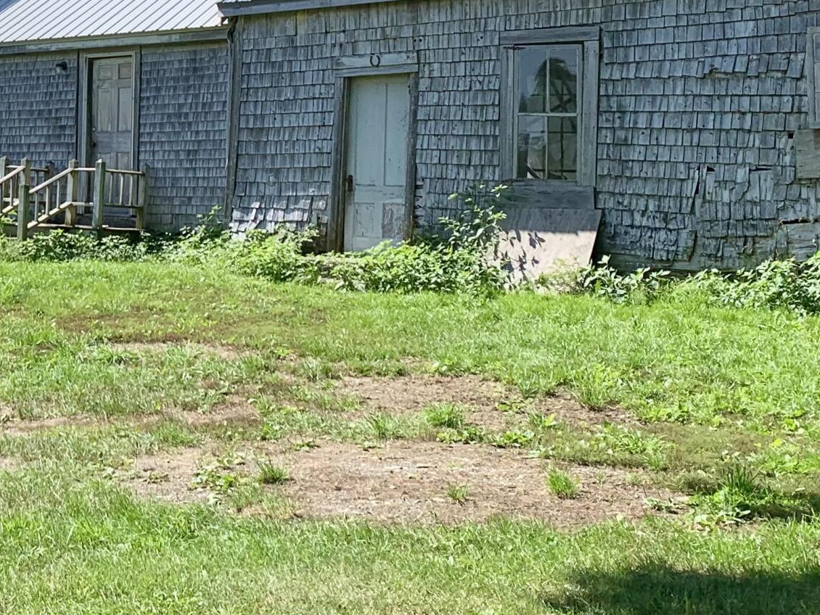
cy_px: 73
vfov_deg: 20.9
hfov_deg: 26.3
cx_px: -44
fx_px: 1635
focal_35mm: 69
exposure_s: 1/1992
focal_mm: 4.25
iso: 25
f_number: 1.8
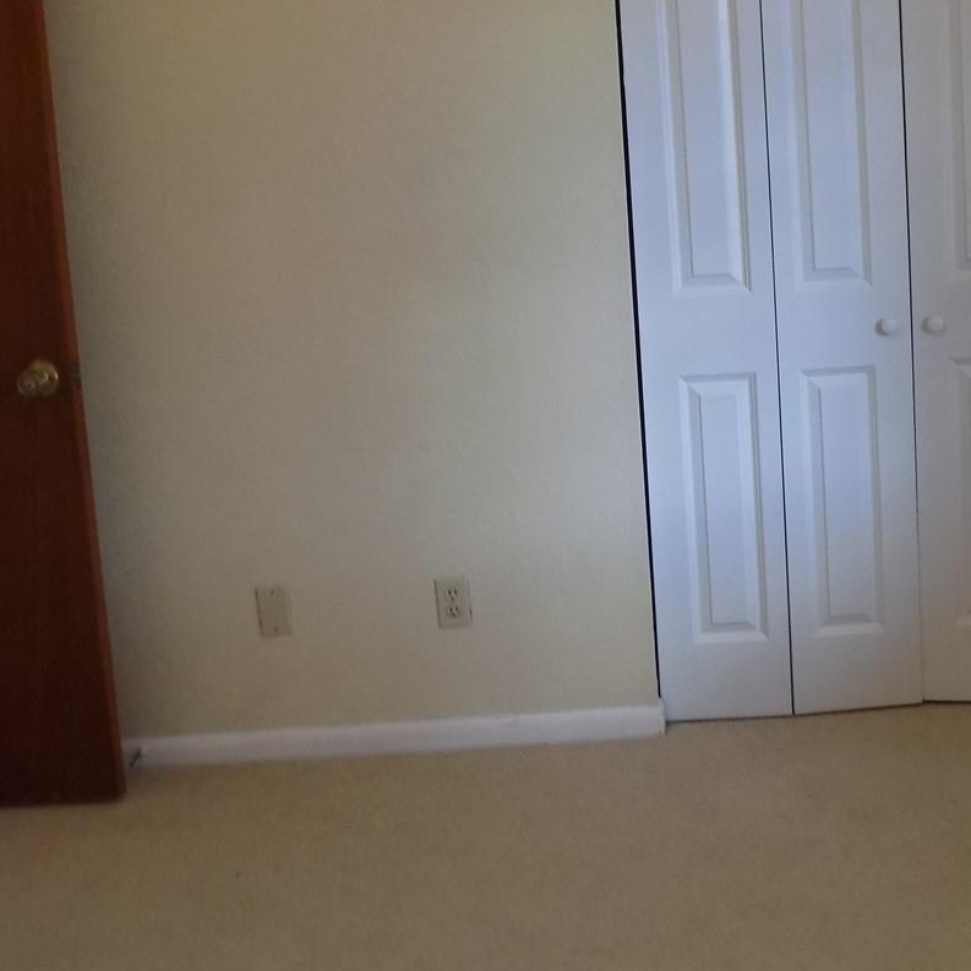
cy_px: 291
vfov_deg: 40.2
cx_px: 716
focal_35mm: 41
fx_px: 1301
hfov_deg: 39.9
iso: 160
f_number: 3.1
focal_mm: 4
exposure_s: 1/30
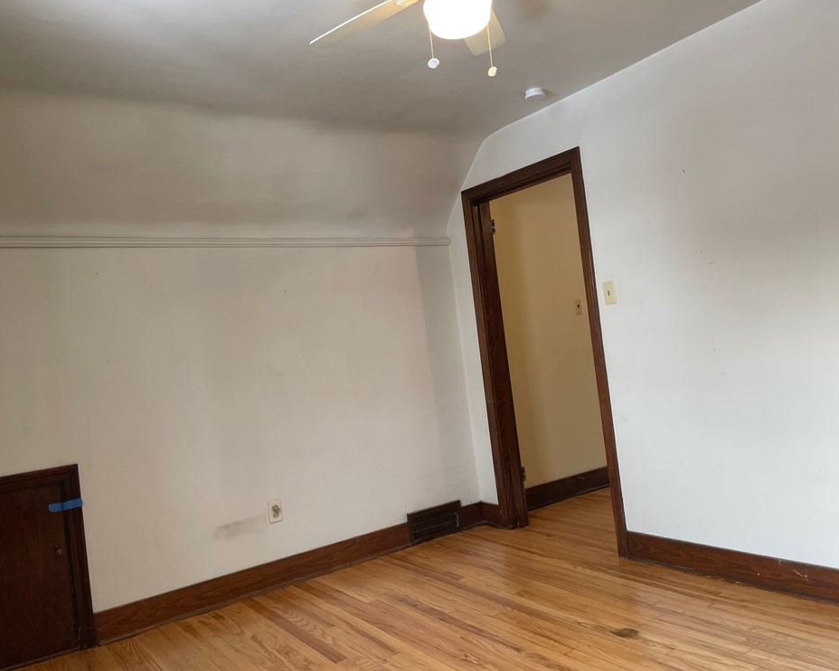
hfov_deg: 62.2
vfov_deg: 51.5
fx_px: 695
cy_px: 327
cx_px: 425
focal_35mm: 28
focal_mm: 4.2
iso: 125
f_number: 1.6
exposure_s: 1/120
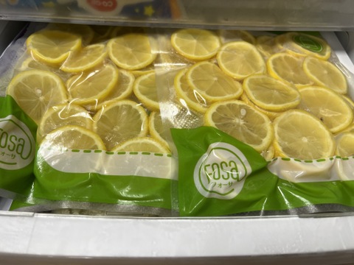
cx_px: 177
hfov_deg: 67.3
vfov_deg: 53.1
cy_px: 132
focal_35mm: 26
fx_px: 266
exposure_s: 1/120
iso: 80
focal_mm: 5.7
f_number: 1.5
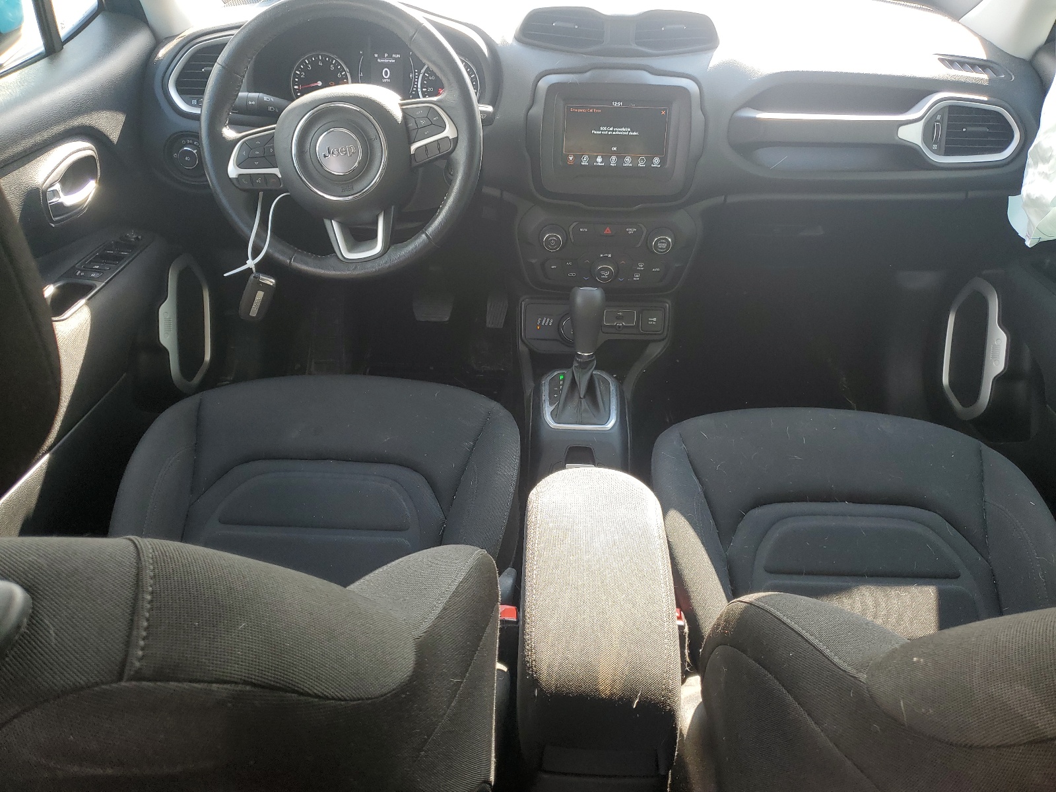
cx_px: 528
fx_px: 793
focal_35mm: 26
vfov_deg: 53.1
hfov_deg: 67.3
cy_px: 396
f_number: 1.5
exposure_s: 1/167
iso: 50
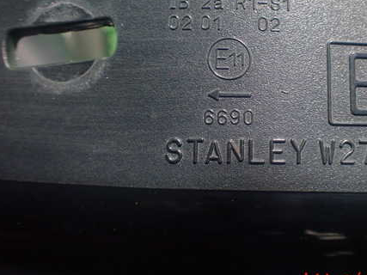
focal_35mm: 45
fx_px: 477
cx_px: 241
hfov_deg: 41.6
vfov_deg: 32.0
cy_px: 99
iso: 640
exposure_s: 1/30
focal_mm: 5.79
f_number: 2.4
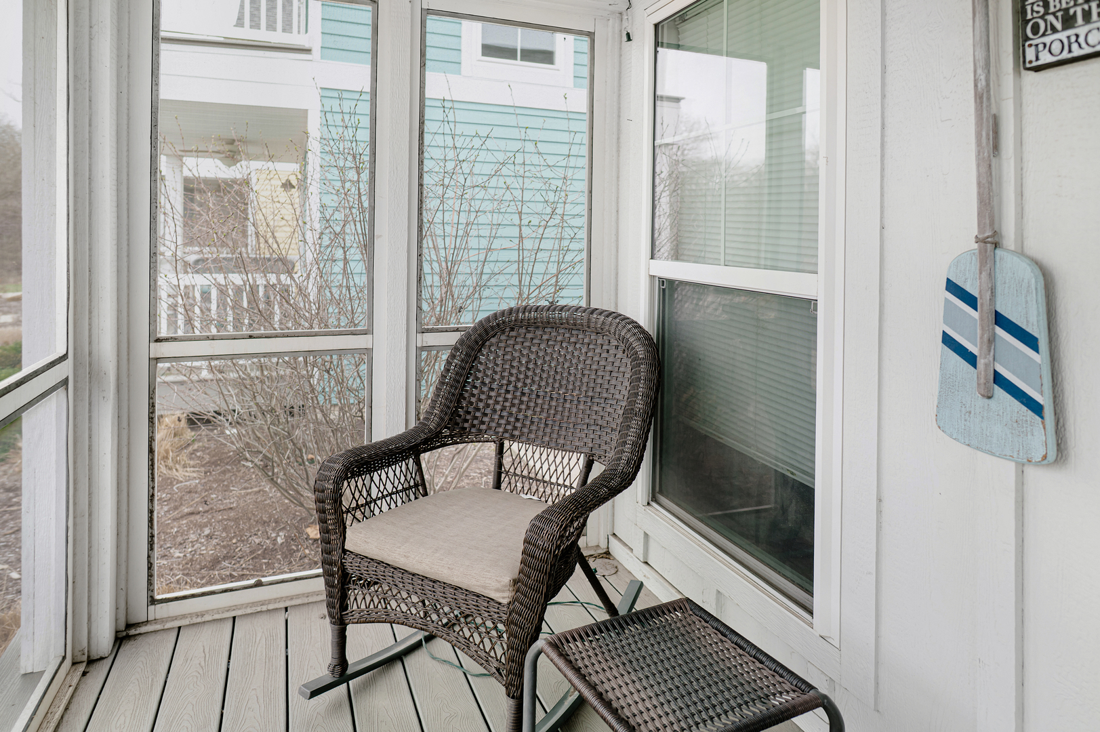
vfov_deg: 61.9
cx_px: 550
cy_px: 366
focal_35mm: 20
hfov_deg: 84.0
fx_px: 611
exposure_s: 1/100
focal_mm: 20
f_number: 2.8
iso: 100
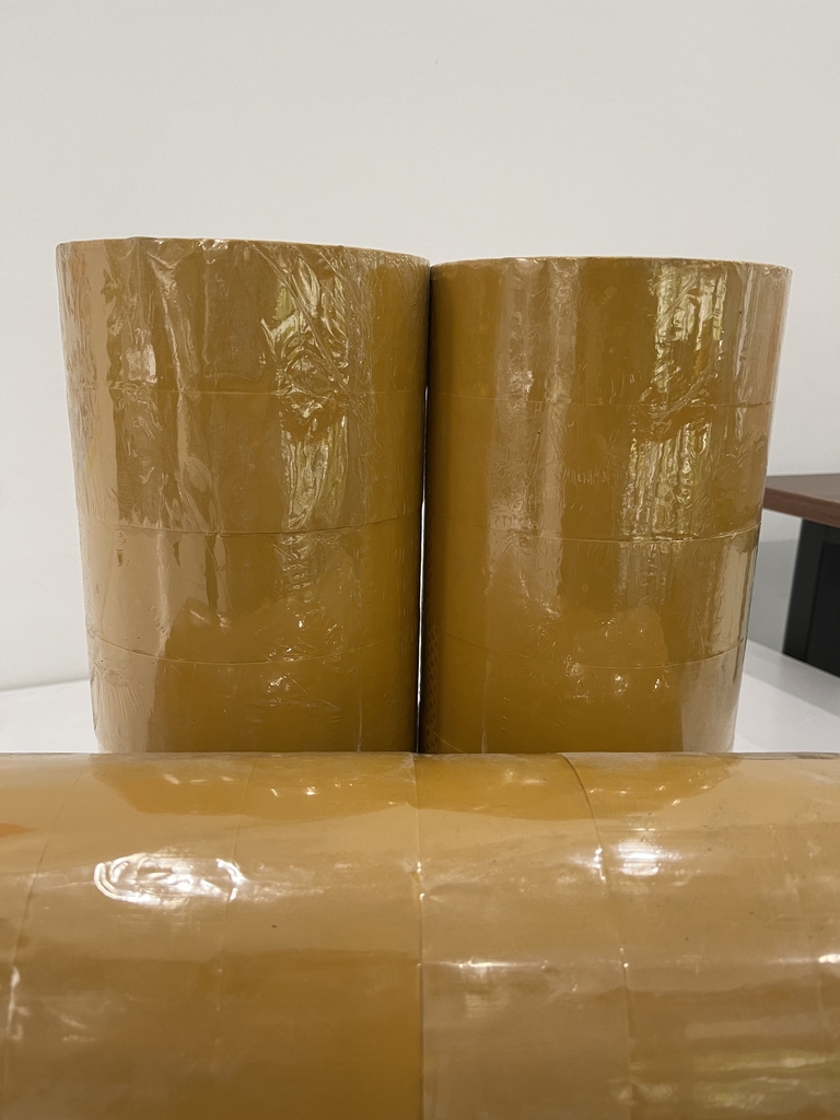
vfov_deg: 67.3
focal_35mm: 26
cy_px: 560
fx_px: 841
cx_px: 420
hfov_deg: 53.1
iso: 125
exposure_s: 1/50
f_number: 1.6
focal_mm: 5.1
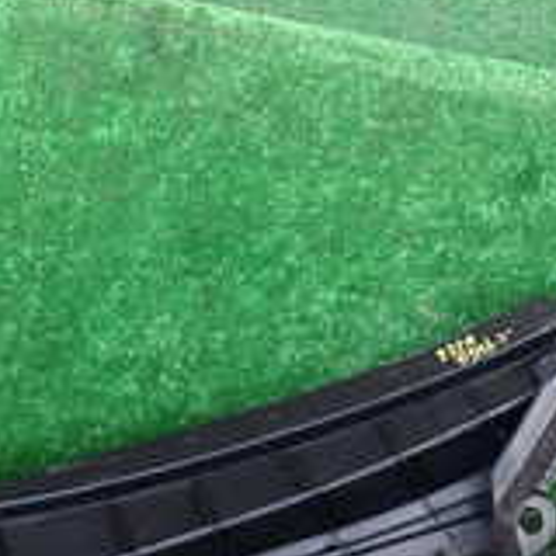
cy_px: 122
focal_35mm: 83
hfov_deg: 20.1
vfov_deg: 20.7
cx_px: 587
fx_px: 1508
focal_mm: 4.5
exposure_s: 1/60
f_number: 2
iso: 125
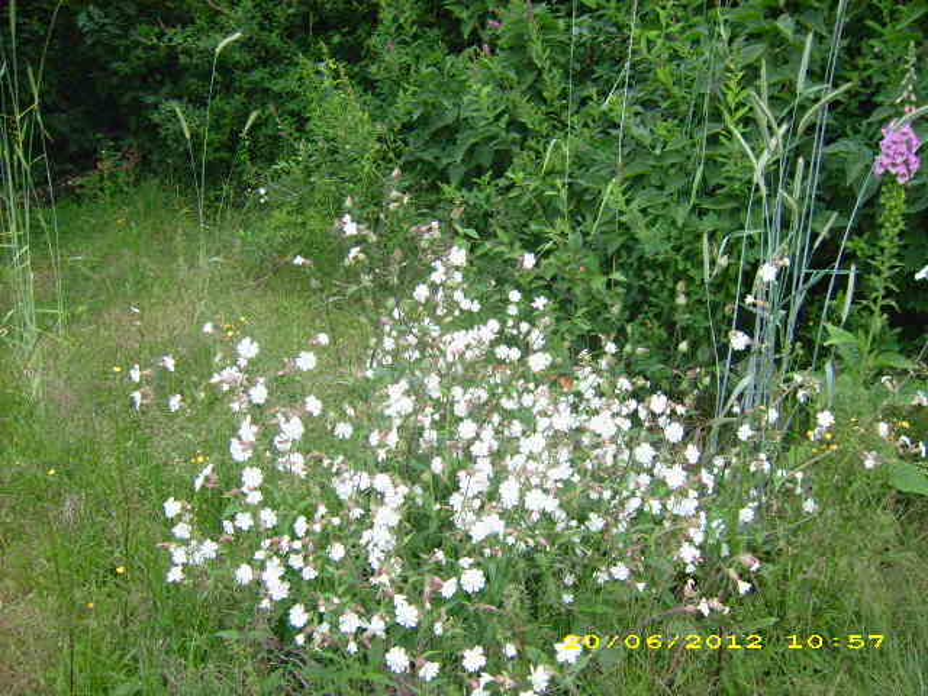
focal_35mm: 35
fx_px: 938
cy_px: 348
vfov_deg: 40.7
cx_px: 464
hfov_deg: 52.6
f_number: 2.8
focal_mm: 5.95
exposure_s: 1/420
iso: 200
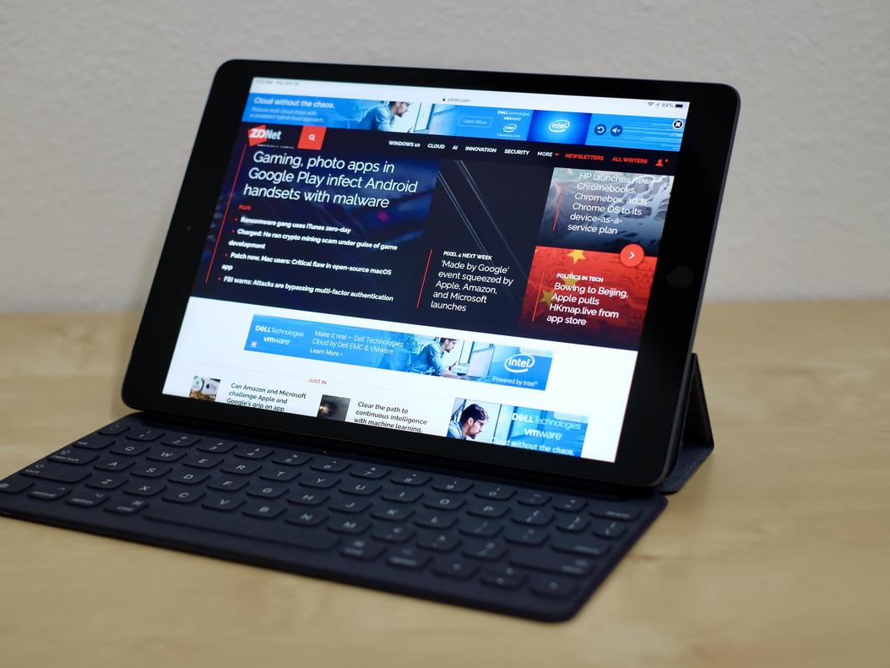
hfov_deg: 33.2
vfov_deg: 25.2
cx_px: 390
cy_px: 335
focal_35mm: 58
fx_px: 1492
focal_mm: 35
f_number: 2.8
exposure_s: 1/60
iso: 500
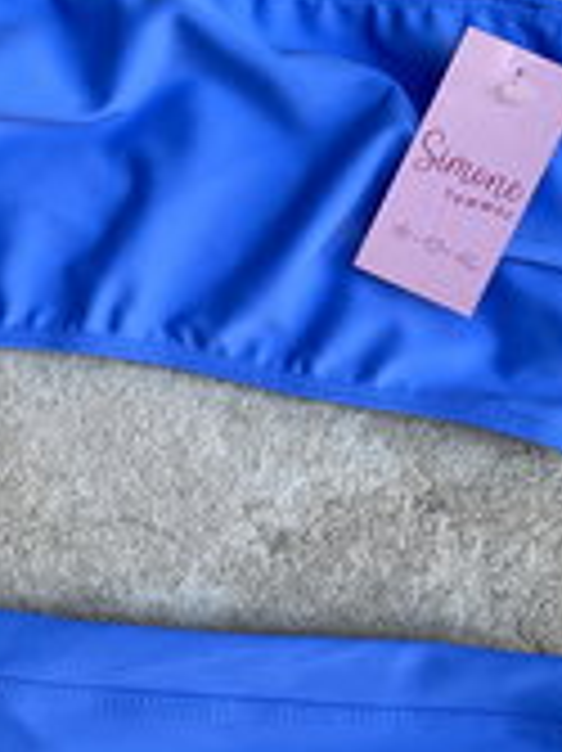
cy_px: 457
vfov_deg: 23.5
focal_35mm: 83
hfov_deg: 17.5
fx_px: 1799
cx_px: 54
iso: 32
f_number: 1.8
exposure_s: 1/122
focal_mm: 4.25
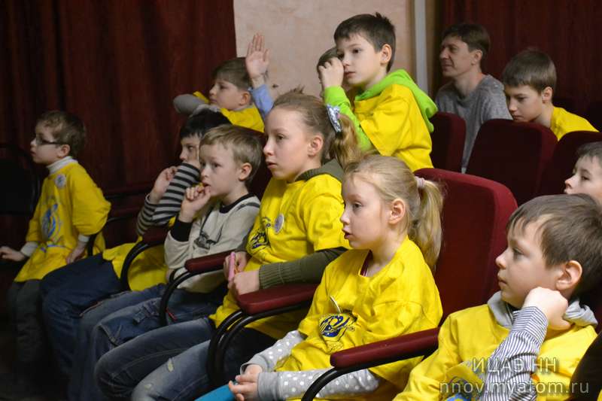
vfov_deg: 18.9
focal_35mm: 72
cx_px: 301
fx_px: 1204
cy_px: 200
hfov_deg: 28.1
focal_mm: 48
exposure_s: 1/50
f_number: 5.3
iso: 3200
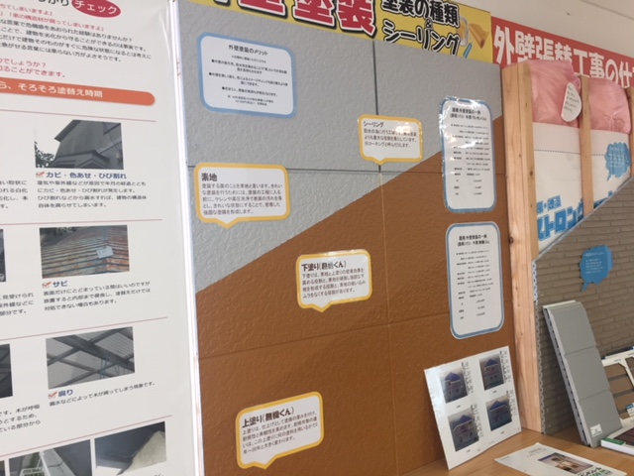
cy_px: 238
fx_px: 531
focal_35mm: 29
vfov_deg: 48.2
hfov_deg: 61.7
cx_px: 317
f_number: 2.2
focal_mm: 4.15
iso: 32
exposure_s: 1/40
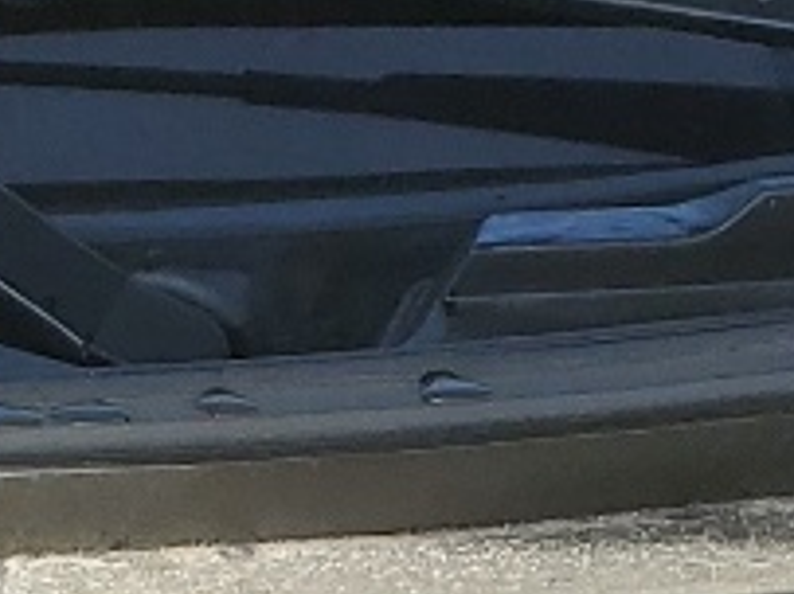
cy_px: 1950
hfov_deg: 9.4
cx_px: -434
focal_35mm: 205
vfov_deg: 6.4
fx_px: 4699
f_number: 1.5
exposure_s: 1/1250
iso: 50
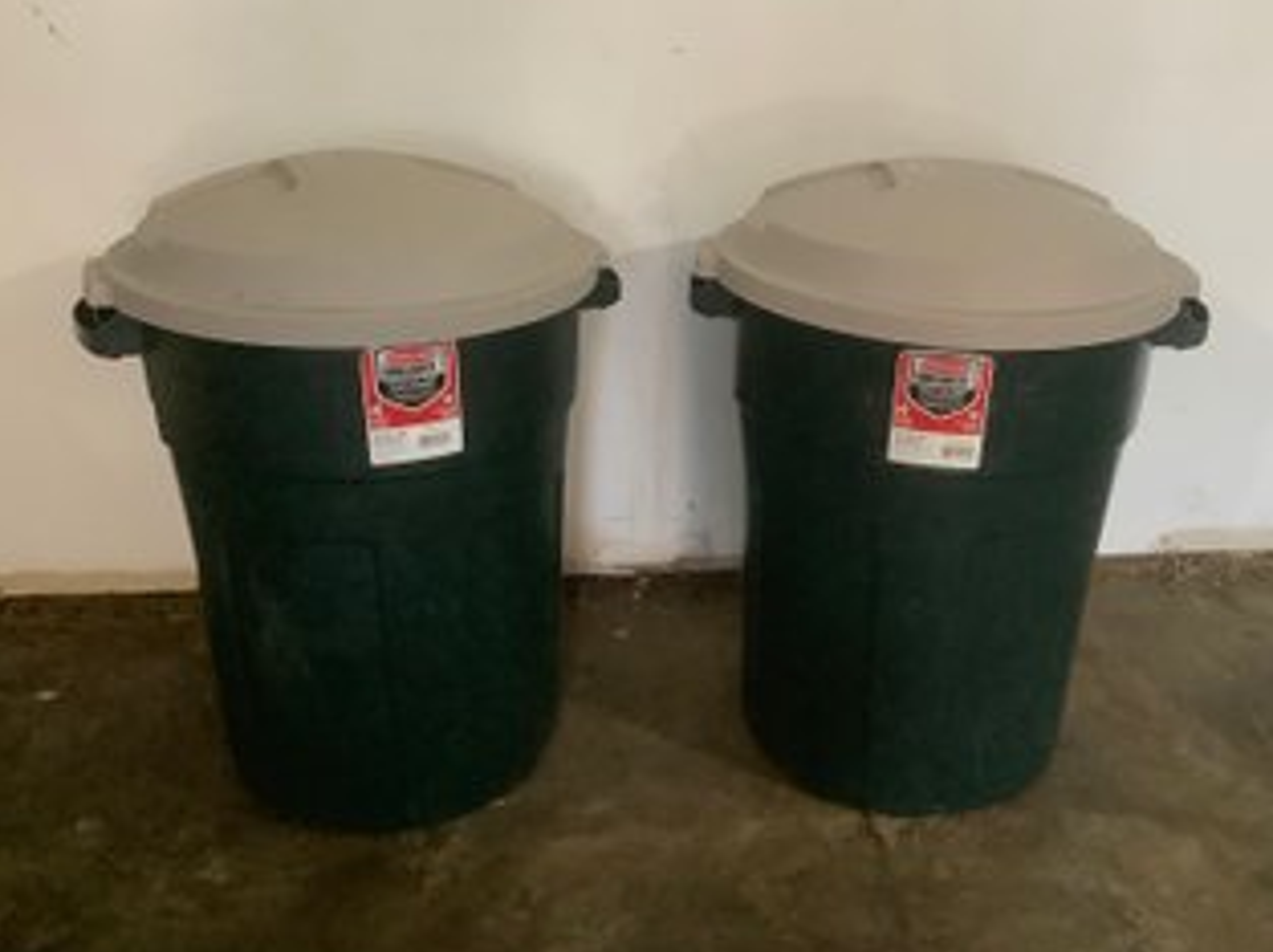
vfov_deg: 41.7
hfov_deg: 54.0
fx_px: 1249
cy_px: 486
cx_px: 681
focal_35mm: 34
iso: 320
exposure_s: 1/60
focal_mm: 3.3
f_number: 2.4
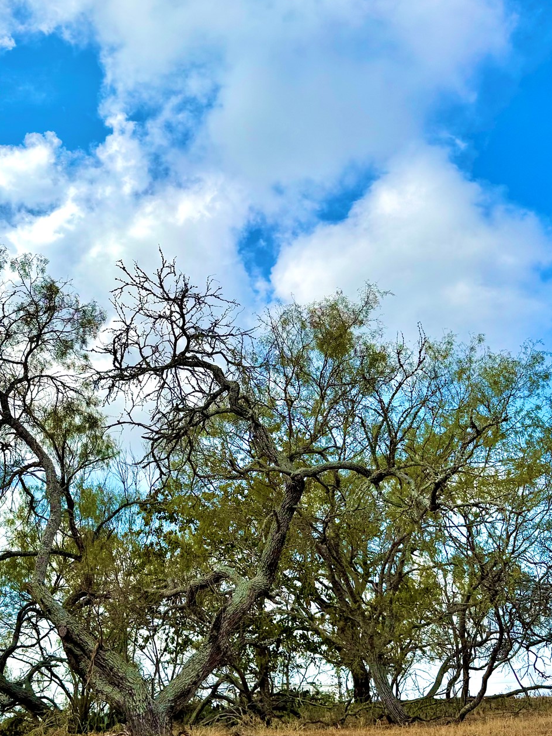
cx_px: 192
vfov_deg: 47.9
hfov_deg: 36.5
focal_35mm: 39
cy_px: 360
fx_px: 829
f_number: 1.78
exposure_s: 1/9009
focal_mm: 6.76
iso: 80
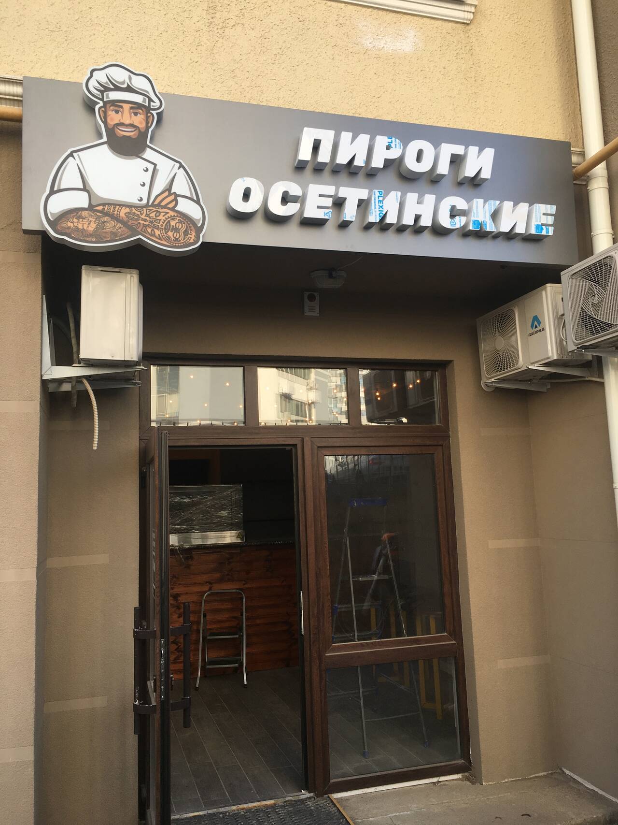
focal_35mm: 29
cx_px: 309
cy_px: 412
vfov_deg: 61.7
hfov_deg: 48.2
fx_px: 690
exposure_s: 1/192
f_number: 2.2
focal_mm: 4.15
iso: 25
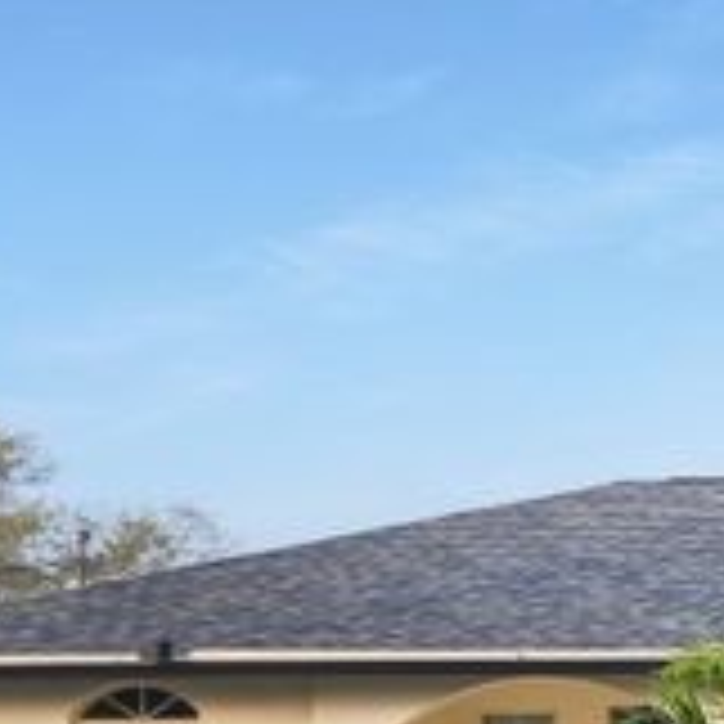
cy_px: 569
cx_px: 850
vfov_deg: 26.8
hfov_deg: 24.9
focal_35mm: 63
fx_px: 1491
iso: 20
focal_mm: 5.4
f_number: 1.8
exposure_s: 1/667
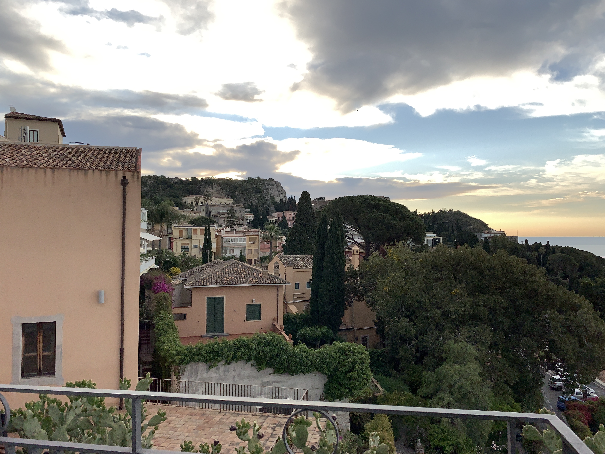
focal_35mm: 26
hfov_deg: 67.3
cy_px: 227
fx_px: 454
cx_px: 302
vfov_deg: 53.1
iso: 64
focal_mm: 4.25
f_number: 1.8
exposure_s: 1/1718
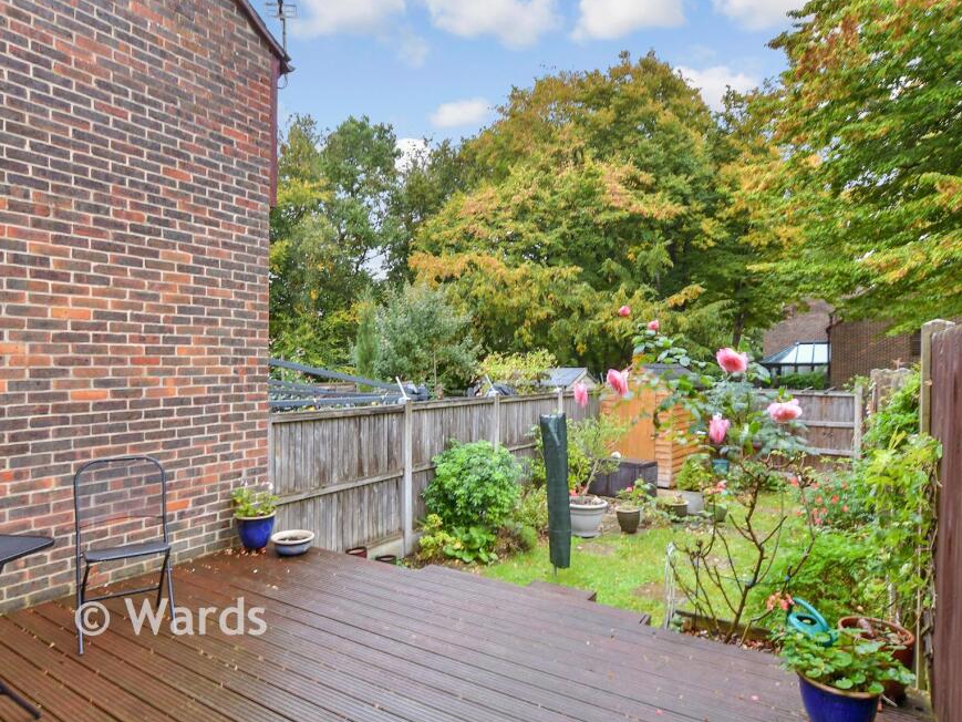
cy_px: 358
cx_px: 443
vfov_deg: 74.7
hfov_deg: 90.8
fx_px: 473
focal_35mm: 17
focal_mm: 10
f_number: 8
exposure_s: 1/8
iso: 160
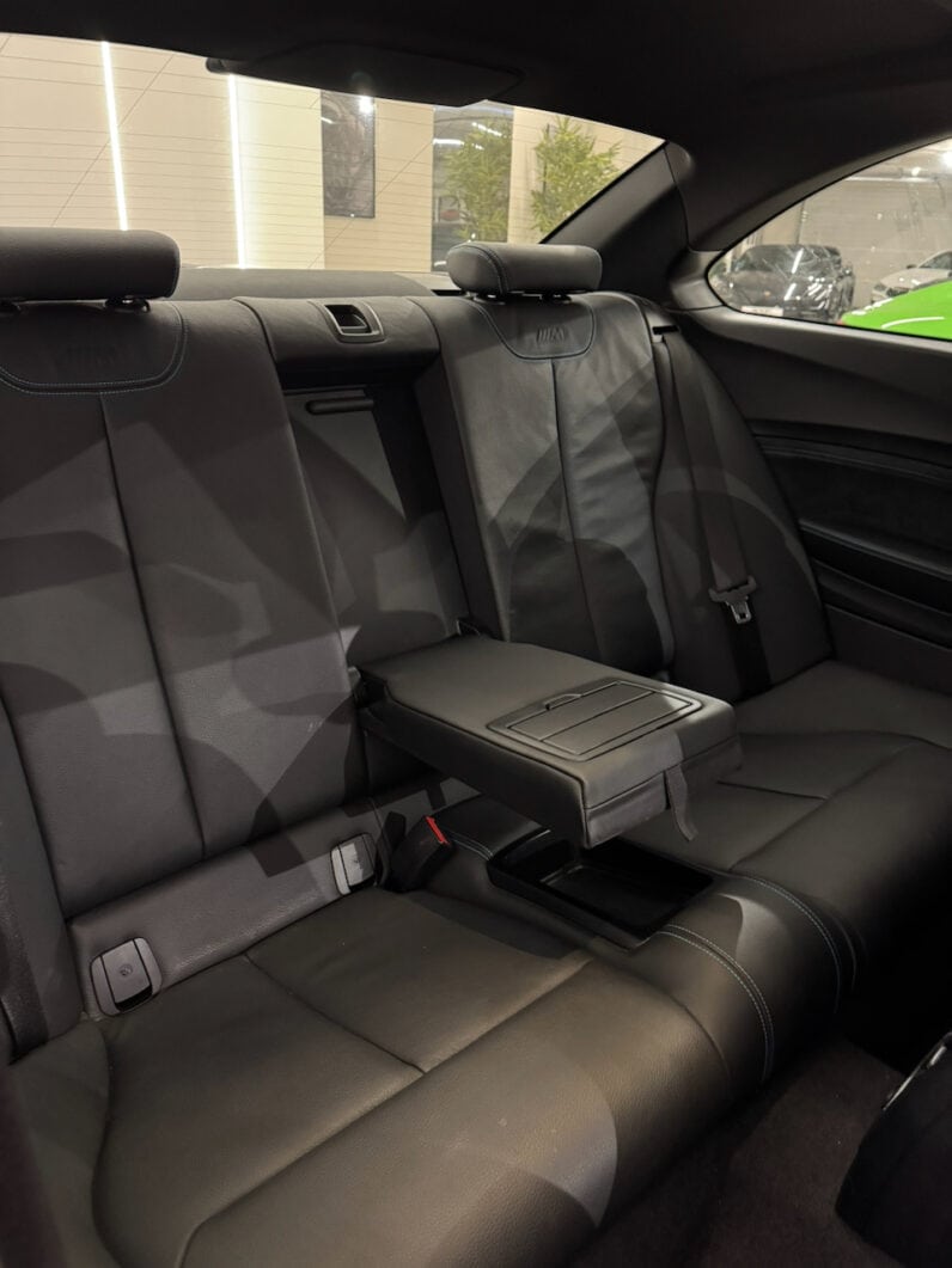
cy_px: 634
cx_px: 476
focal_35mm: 24
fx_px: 880
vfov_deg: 71.6
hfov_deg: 56.8
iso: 1000
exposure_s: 1/25
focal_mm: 6.76
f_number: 1.78
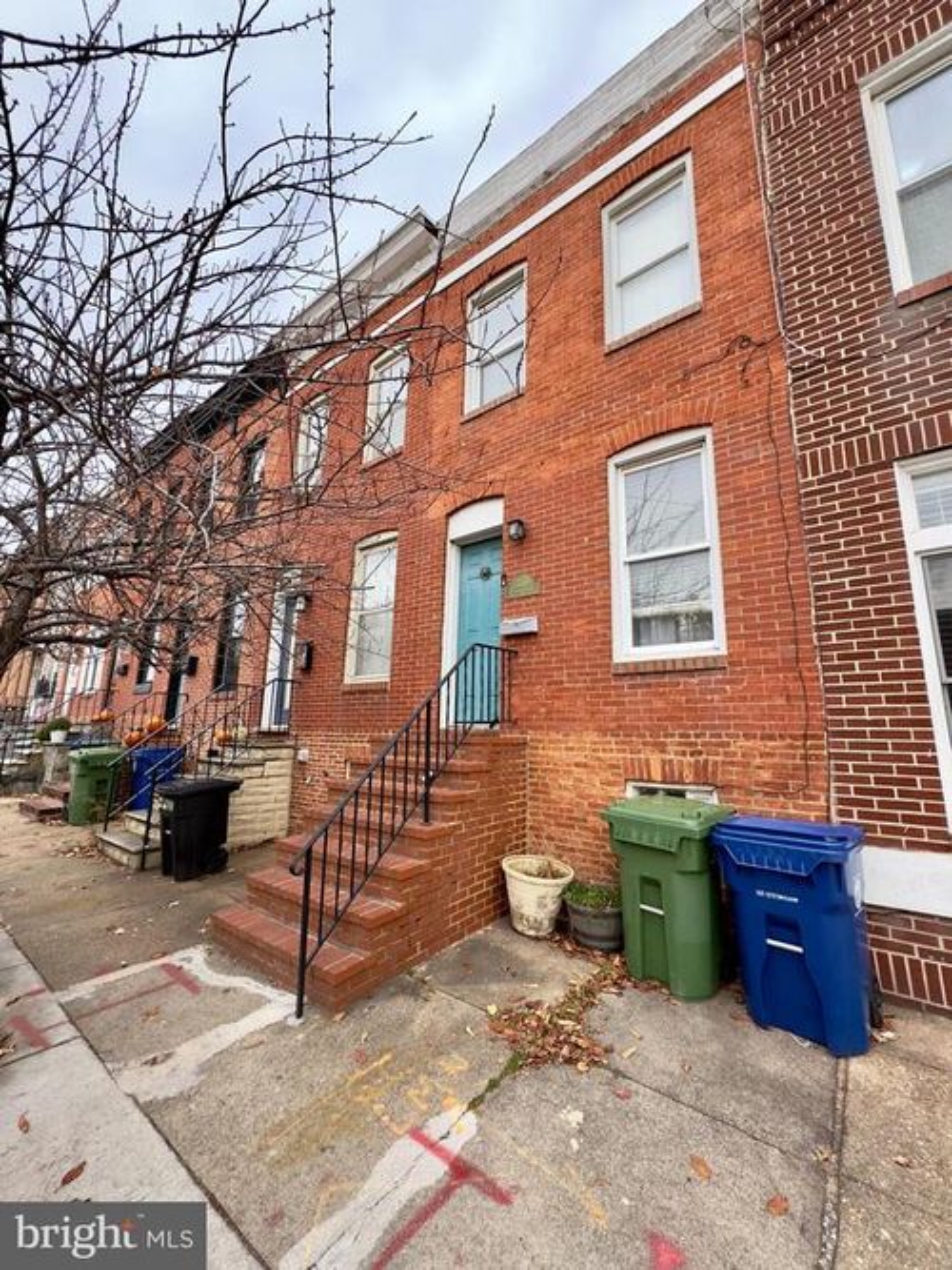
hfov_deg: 85.7
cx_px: 476
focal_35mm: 14
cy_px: 635
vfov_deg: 102.1
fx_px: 514
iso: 40
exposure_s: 1/335
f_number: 2.2
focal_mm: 2.22
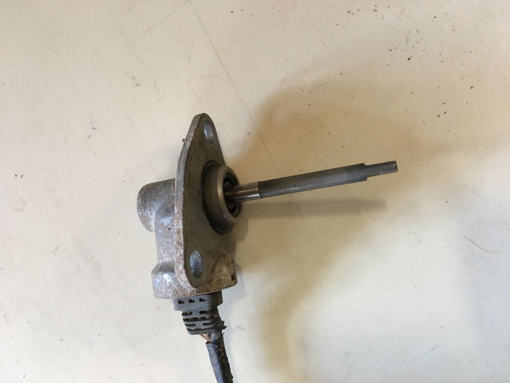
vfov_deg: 48.2
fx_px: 427
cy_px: 192
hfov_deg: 61.7
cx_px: 255
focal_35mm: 29
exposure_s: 1/33
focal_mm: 4.15
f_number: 2.2
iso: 125
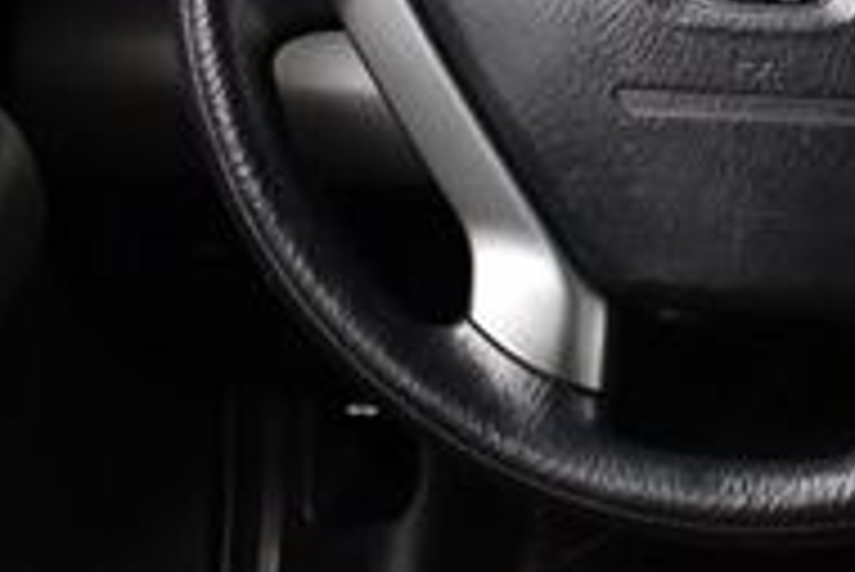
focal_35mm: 121
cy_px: -59
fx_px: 2876
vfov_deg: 11.2
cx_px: 1184
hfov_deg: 15.9
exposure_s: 1/100
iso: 3200
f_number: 3.5
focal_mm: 18
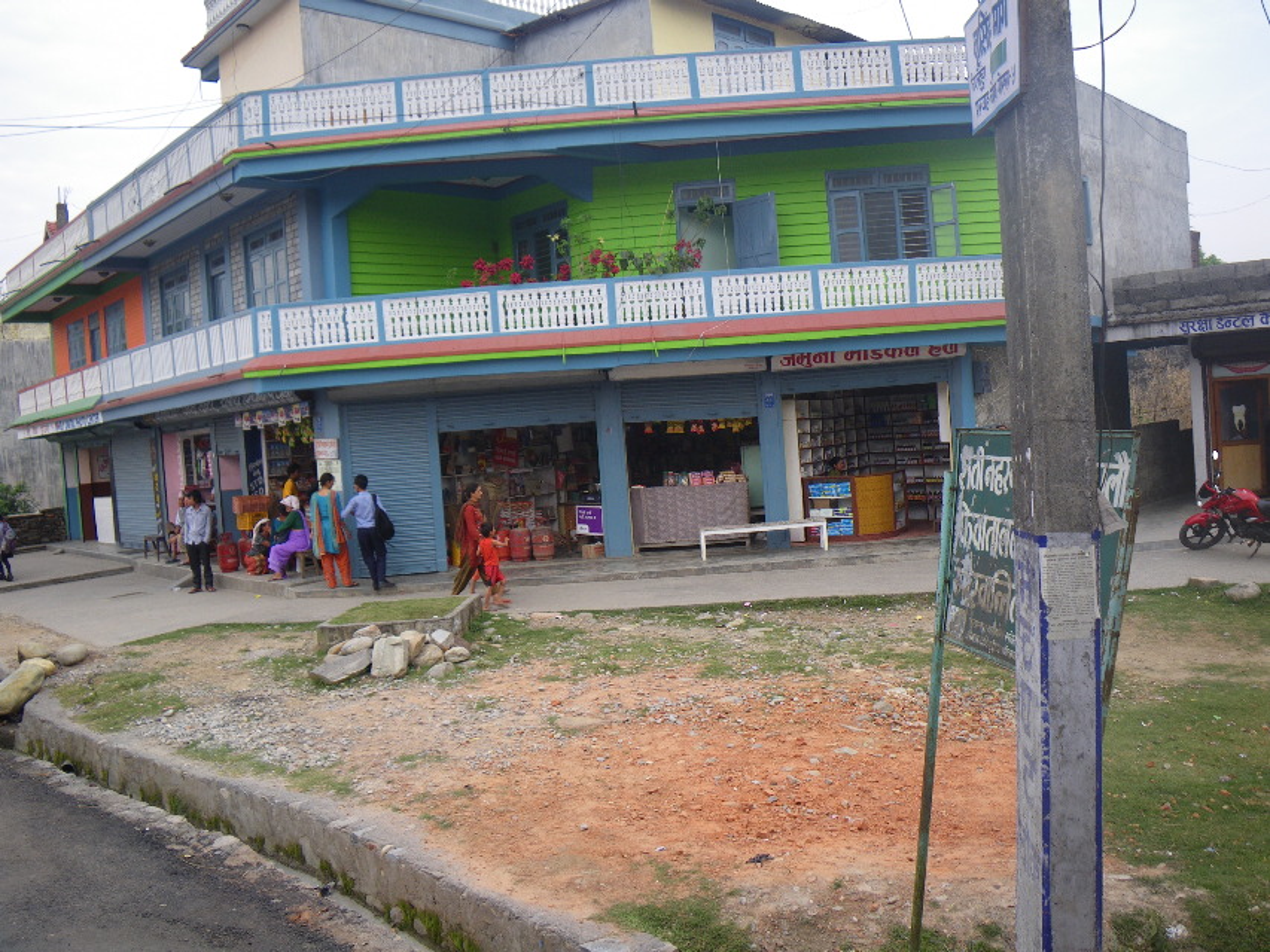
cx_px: 635
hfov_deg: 63.4
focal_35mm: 28
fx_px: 1027
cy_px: 476
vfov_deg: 49.8
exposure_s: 1/100
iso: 50
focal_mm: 5
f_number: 3.5
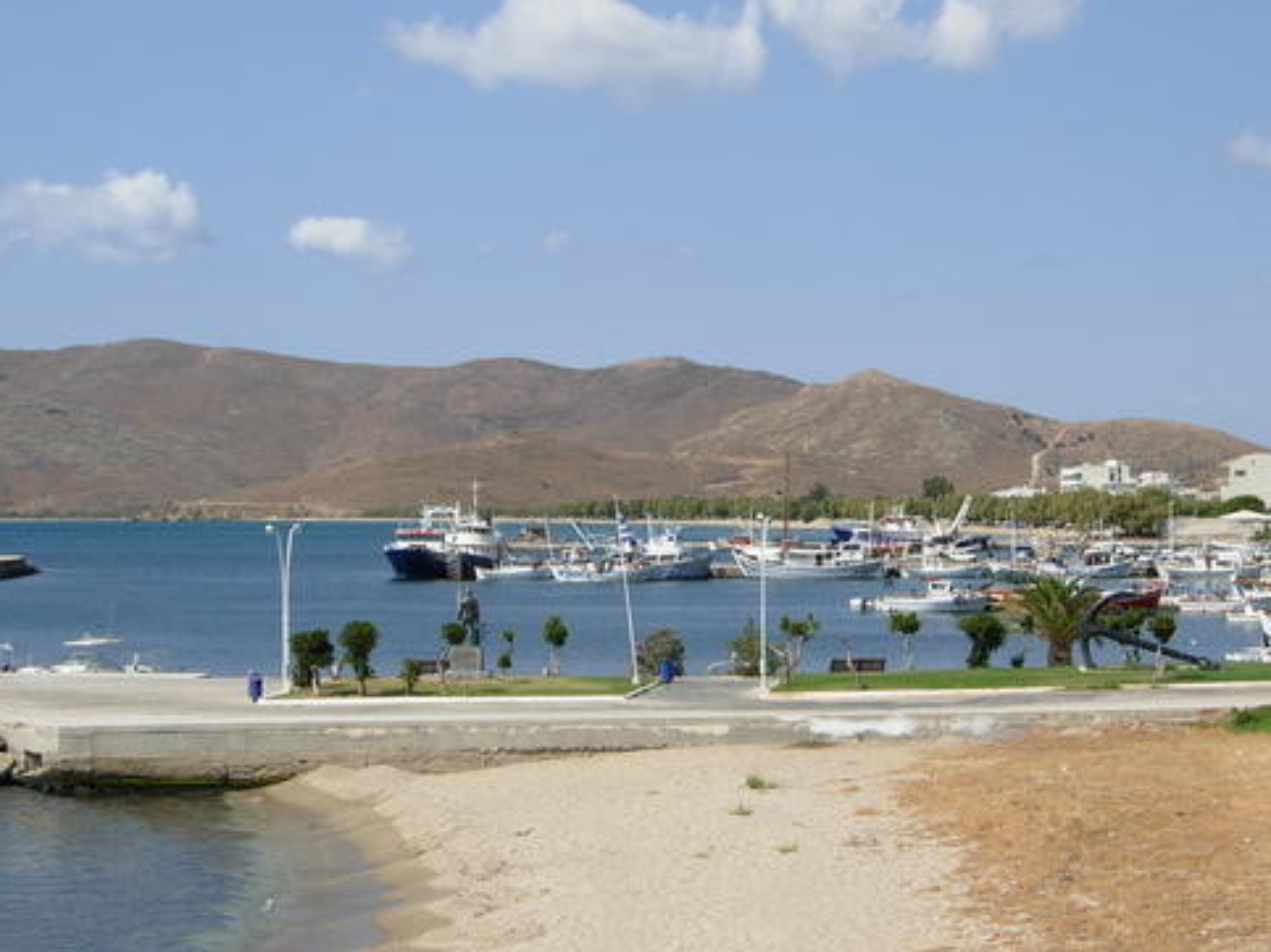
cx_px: 676
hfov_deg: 25.3
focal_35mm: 77
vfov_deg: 19.1
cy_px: 476
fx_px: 2827
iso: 50
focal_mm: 12.9
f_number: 6.1
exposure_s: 1/430
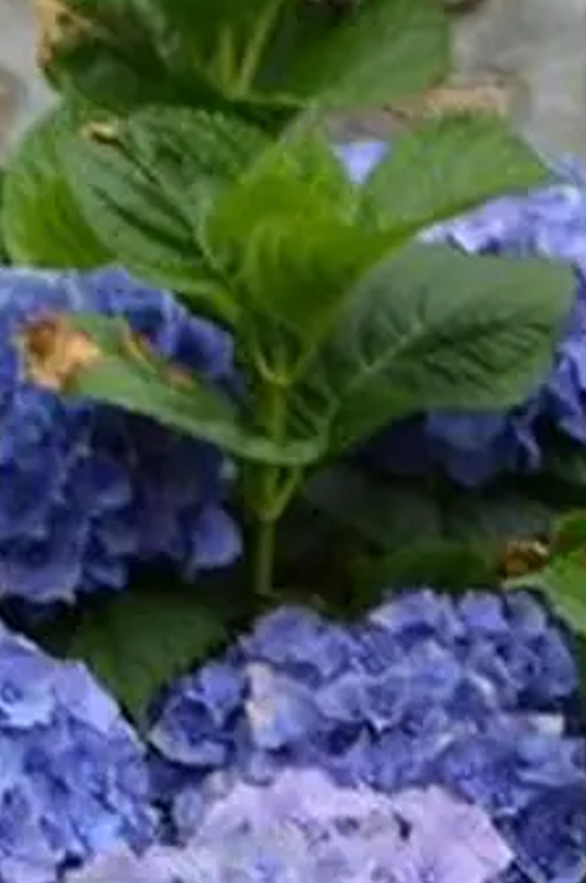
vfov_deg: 7.0
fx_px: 7127
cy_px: 1409
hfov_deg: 4.6
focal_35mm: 291
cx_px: 1558
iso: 200
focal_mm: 36
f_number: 6.3
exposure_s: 1/200
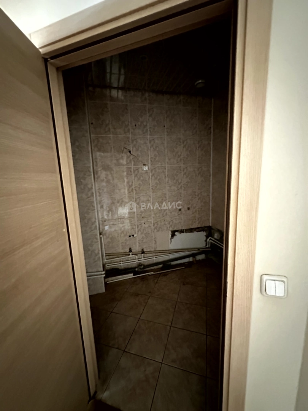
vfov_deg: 102.1
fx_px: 166
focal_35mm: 14
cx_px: 154
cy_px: 206
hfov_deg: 85.7
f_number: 2.2
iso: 1250
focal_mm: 2.22
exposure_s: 1/33
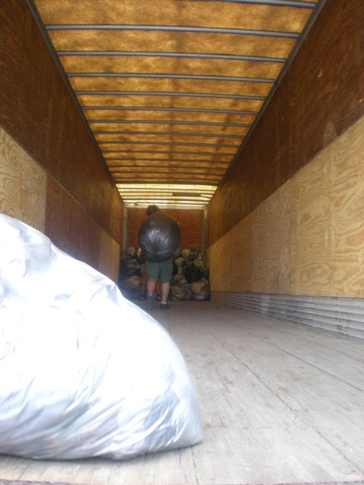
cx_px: 182
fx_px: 533
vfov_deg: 49.0
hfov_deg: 37.7
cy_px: 242
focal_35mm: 38
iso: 116
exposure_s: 1/52.5
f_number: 3.1
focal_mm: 6.3
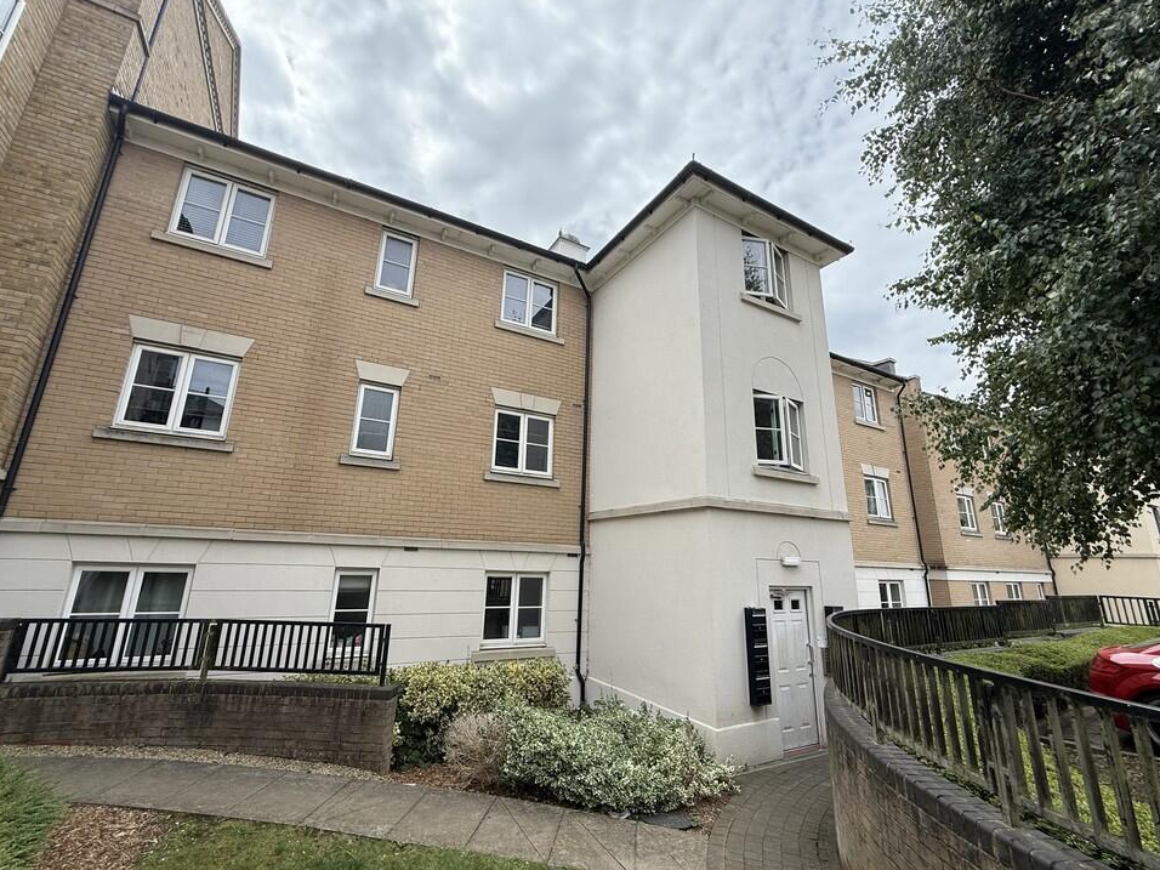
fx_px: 503
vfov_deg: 81.7
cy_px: 434
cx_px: 576
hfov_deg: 98.2
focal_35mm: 15
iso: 64
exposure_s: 1/1431
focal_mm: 2.22
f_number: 2.2
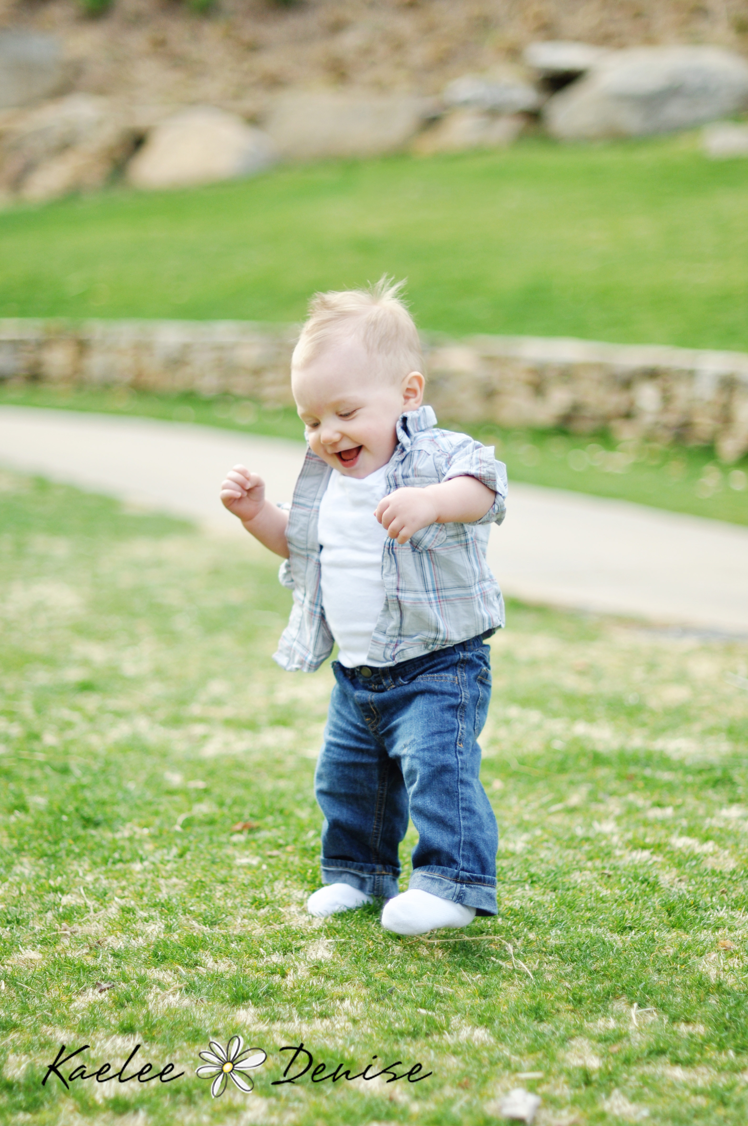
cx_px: 374
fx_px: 2343
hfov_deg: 18.1
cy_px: 563
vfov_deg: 27.0
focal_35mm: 75
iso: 200
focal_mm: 50
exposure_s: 1/3200
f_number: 1.4
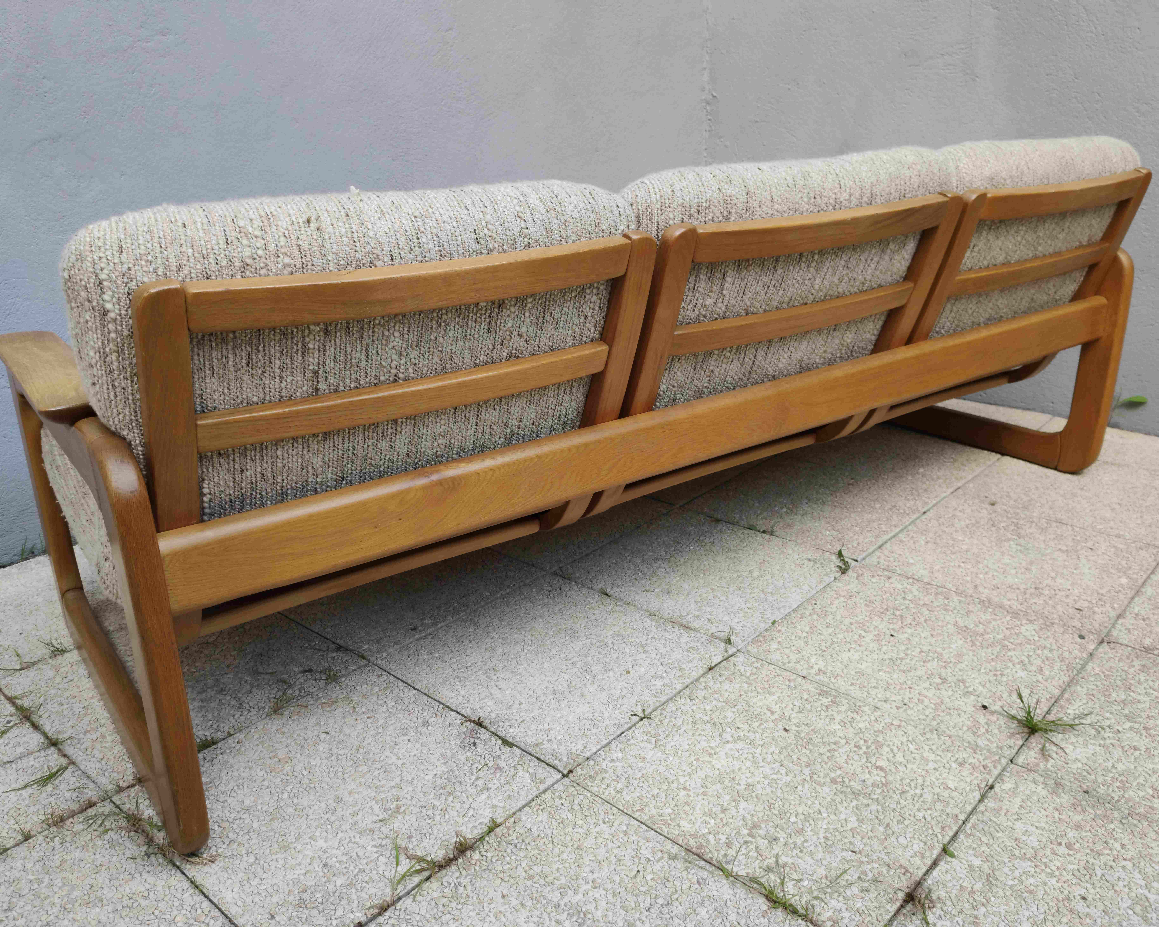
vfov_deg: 50.0
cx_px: 548
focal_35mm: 29
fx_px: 995
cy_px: 467
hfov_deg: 60.4
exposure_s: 1/100
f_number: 1.75
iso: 159
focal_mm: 4.75
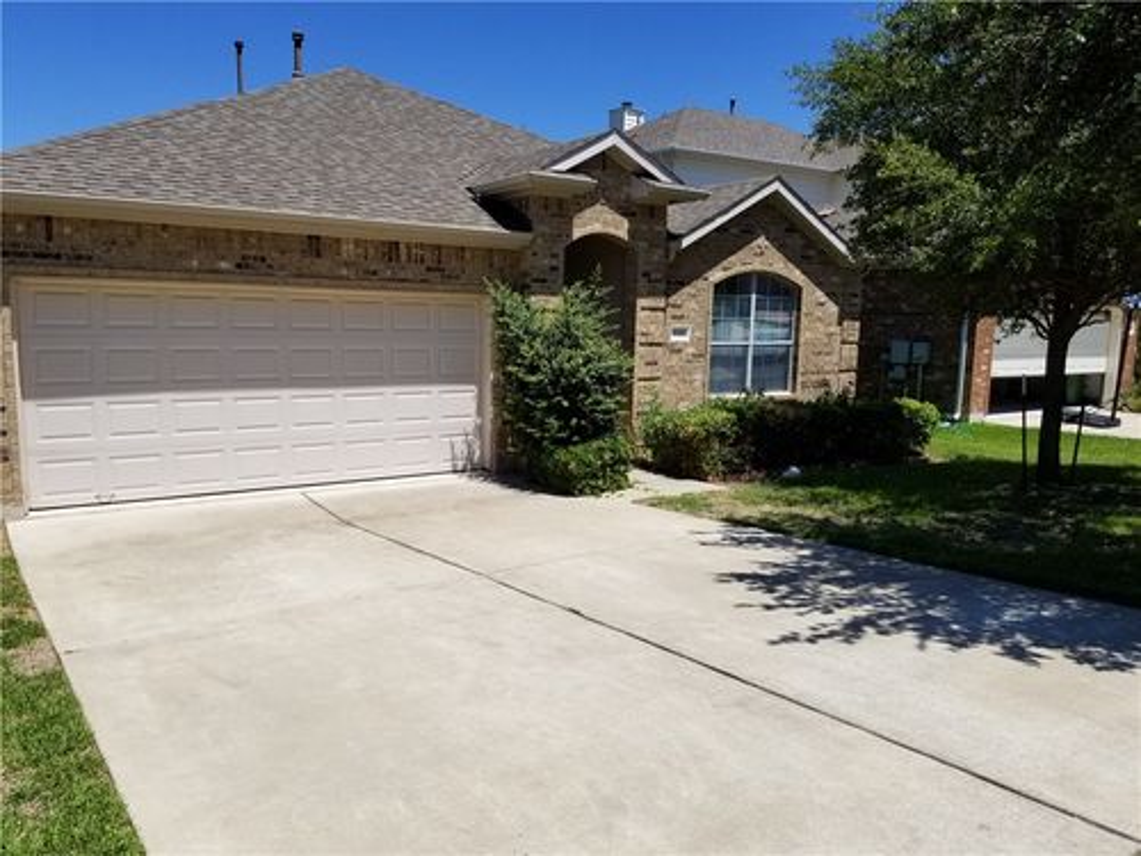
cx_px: 570
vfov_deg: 53.1
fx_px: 857
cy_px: 428
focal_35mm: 26
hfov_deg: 67.3
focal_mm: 4.25
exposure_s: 1/3816
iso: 50
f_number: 1.7
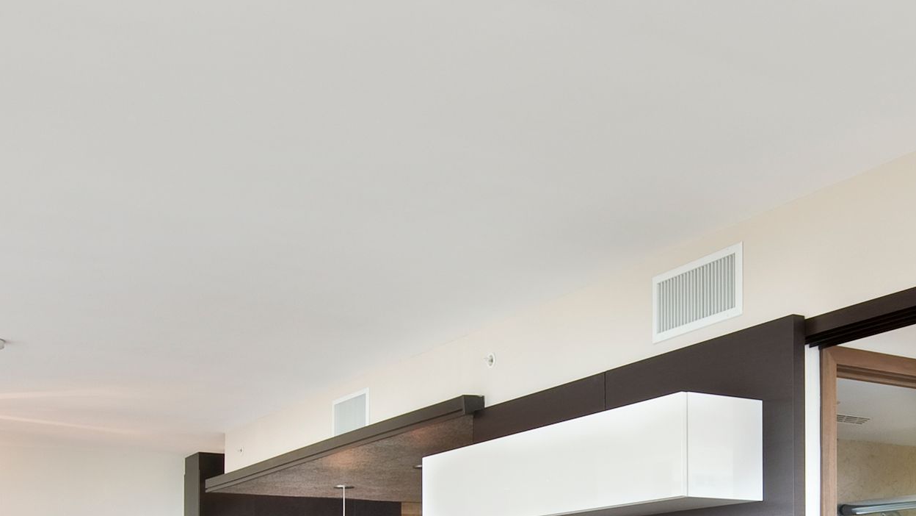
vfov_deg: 22.4
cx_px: 633
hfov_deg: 40.6
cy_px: 593
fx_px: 1214
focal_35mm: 50
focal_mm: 14
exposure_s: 1/6
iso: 200
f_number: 16
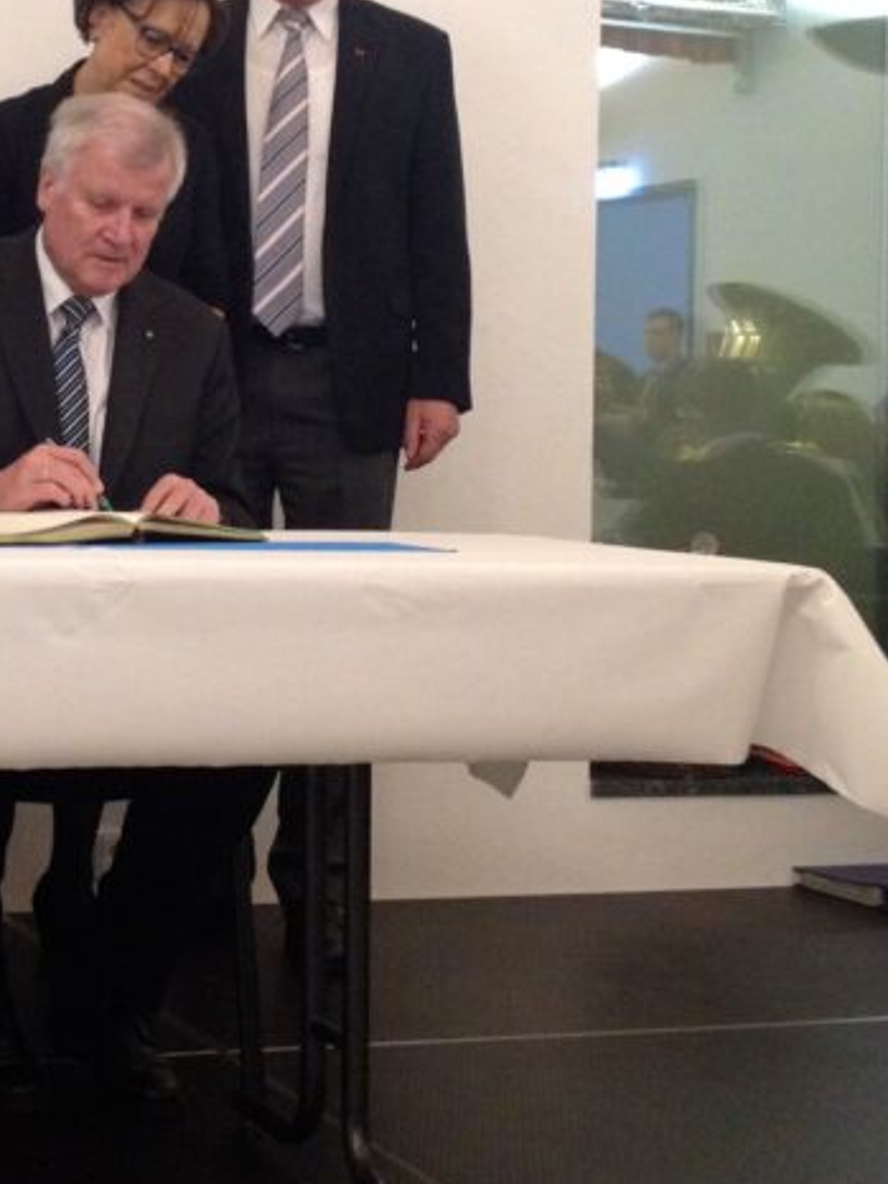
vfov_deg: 25.1
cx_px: -48
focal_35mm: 77
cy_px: 356
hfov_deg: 18.5
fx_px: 2632
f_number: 2.4
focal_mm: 4.28
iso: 200
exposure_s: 1/20
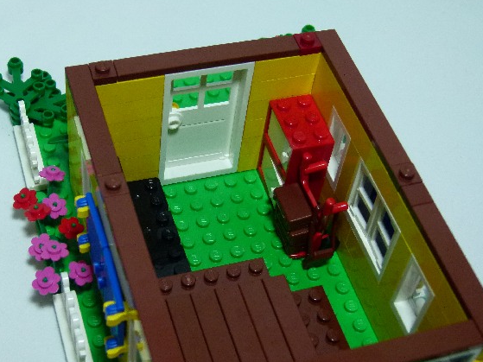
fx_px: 879
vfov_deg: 23.3
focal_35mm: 63
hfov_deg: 30.7
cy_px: 198
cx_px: 226
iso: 250
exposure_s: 1/60
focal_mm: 10
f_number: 3.2
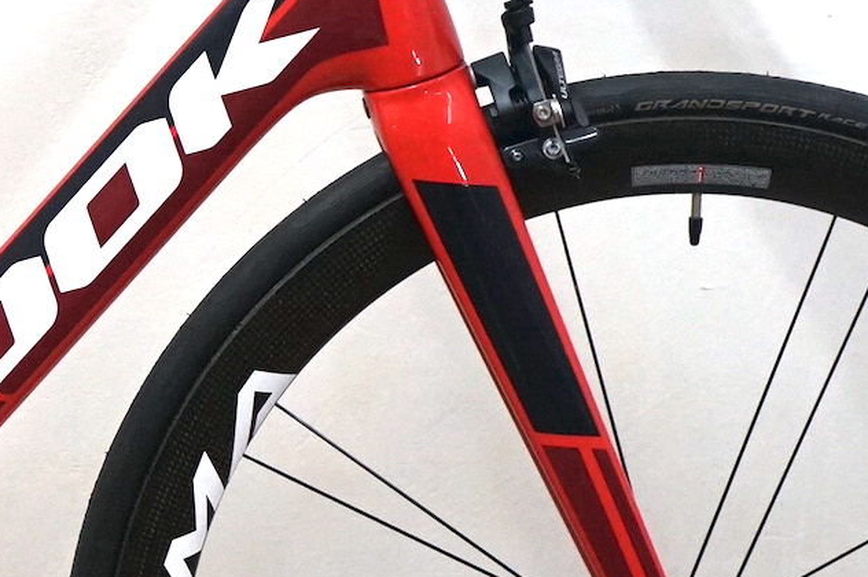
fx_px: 5612
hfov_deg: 8.7
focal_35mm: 233
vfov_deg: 5.9
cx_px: -242
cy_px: 273
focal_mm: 64
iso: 1600
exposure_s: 1/160
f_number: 5.6
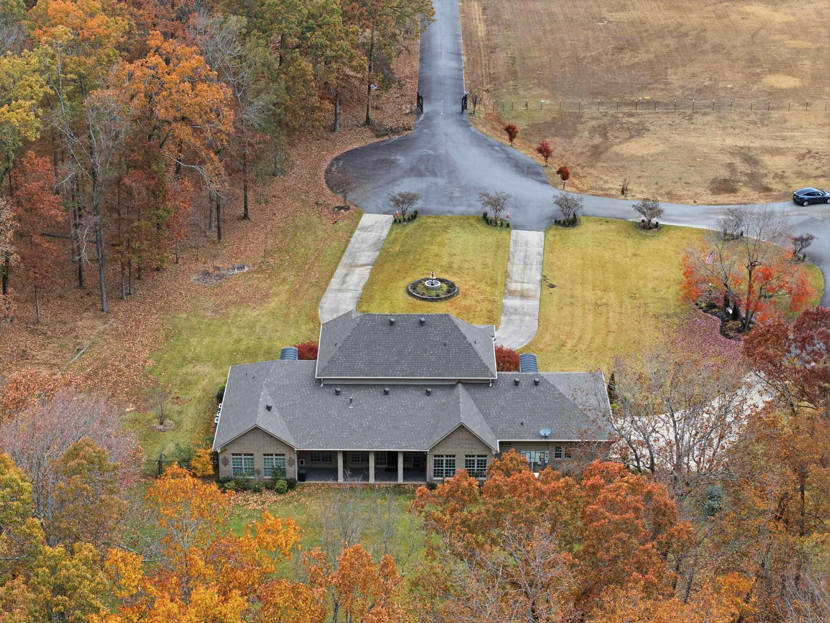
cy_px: 312
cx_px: 415
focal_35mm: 70
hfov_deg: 27.8
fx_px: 1678
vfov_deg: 21.0
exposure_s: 1/240
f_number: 2.8
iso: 100
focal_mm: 19.4
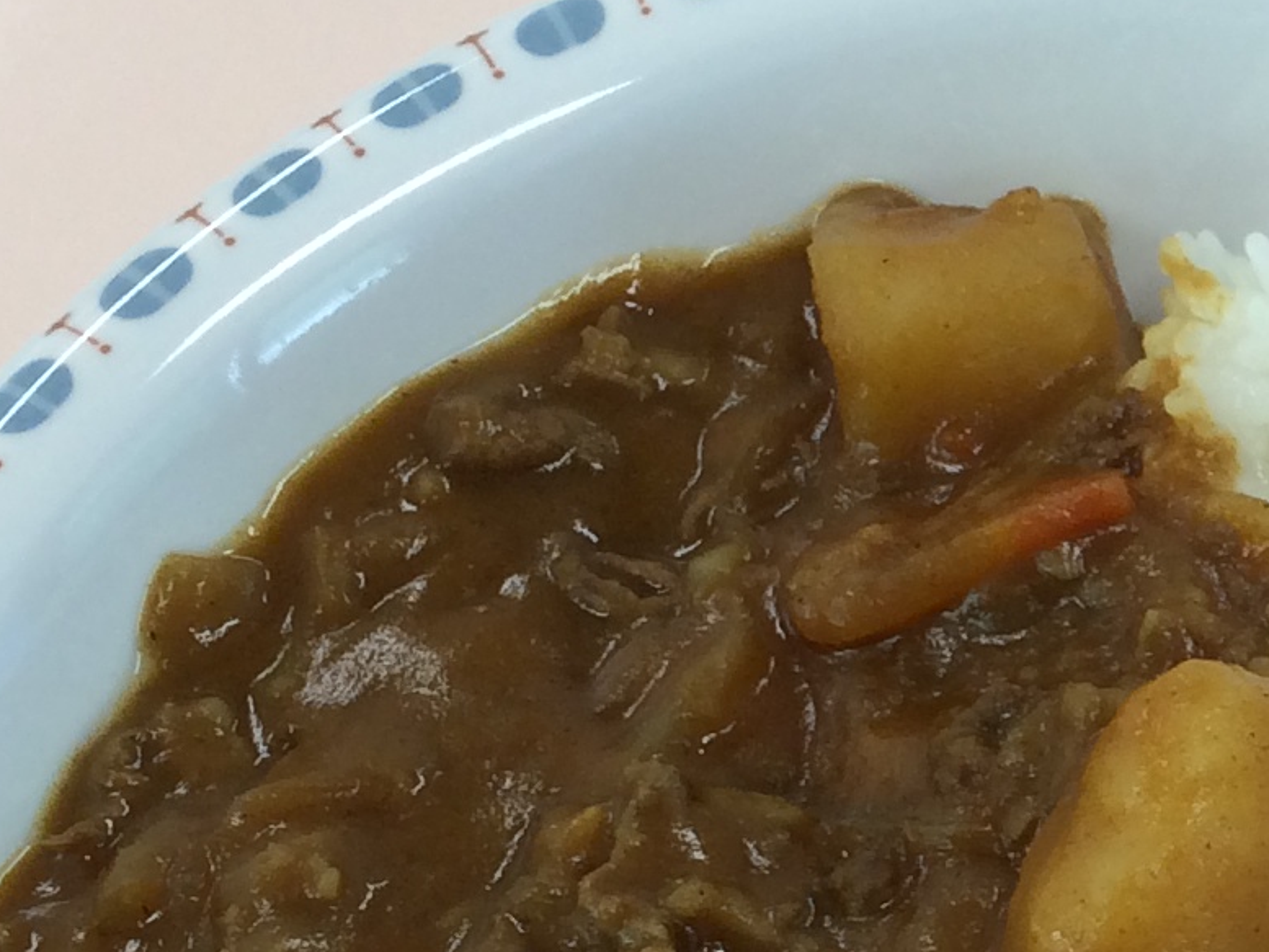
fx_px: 4620
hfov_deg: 14.3
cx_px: 2056
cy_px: 887
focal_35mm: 126
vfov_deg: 11.7
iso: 40
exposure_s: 1/60
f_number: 2.2
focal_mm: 4.12
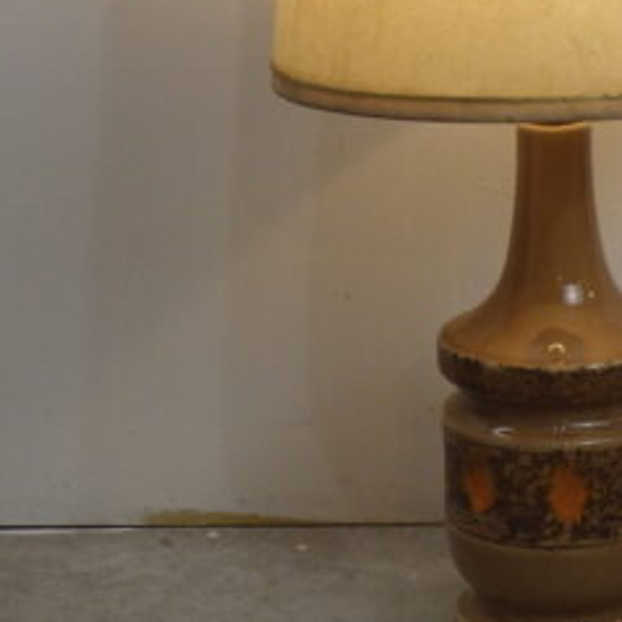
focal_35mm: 120
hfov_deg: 14.4
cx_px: 541
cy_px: 8
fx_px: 2439
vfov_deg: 14.3
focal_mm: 7.5
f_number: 4.2
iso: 125
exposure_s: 1/30
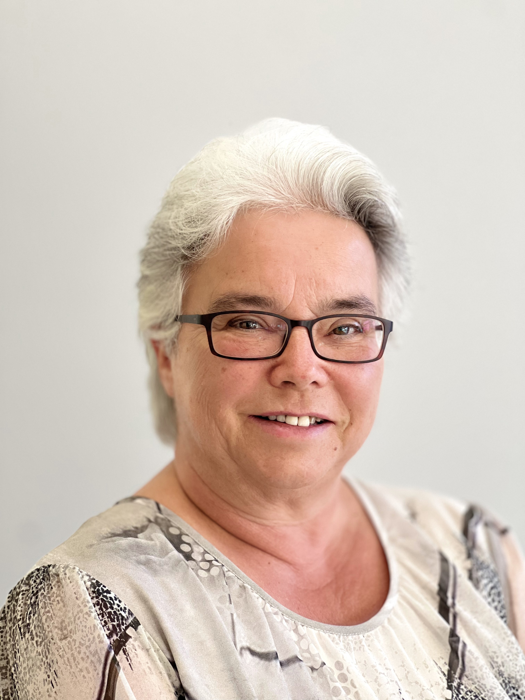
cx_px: 262
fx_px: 1557
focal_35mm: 77
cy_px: 350
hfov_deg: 19.1
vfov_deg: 25.3
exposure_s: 1/100
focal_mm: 9
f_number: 2.8
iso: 160
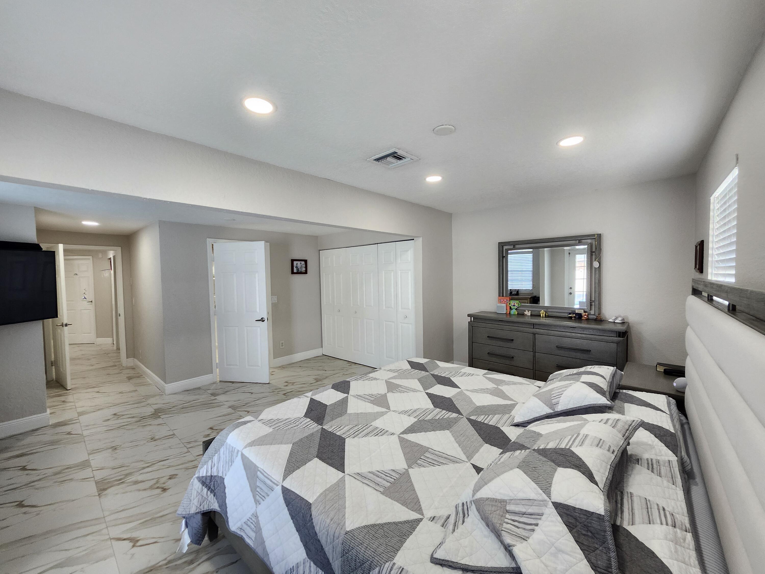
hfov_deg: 106.2
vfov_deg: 89.9
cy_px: 287
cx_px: 382
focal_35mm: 13
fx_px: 287
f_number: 2.2
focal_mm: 1.74
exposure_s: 1/60
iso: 125
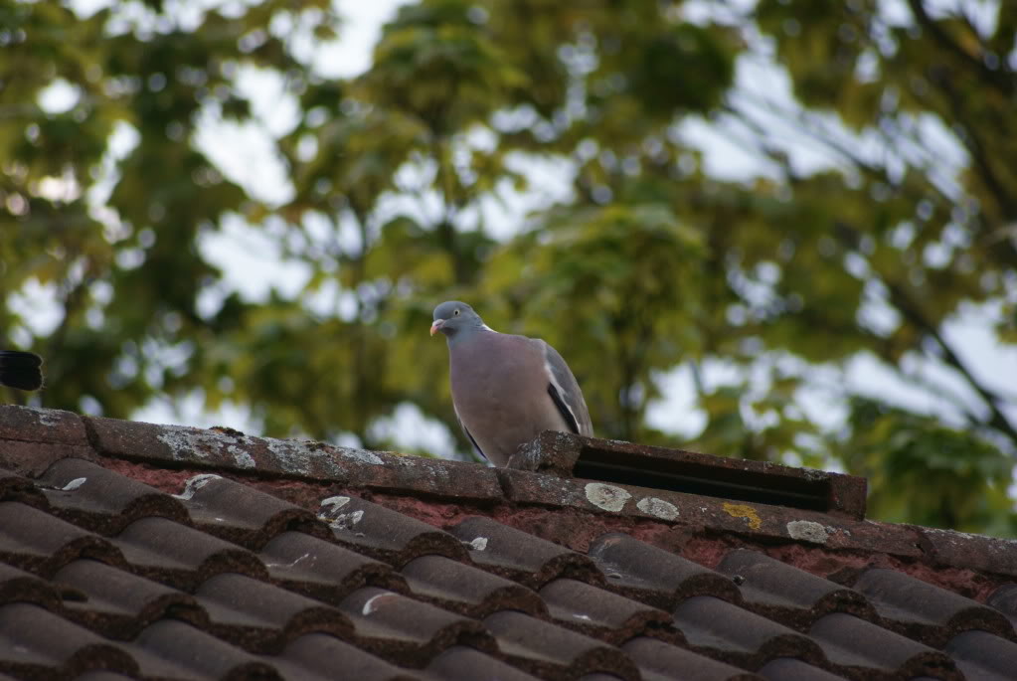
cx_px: 508
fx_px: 12729
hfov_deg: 4.6
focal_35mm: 450
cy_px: 340
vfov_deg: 3.1
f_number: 5.6
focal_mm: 300
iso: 400
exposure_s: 1/250
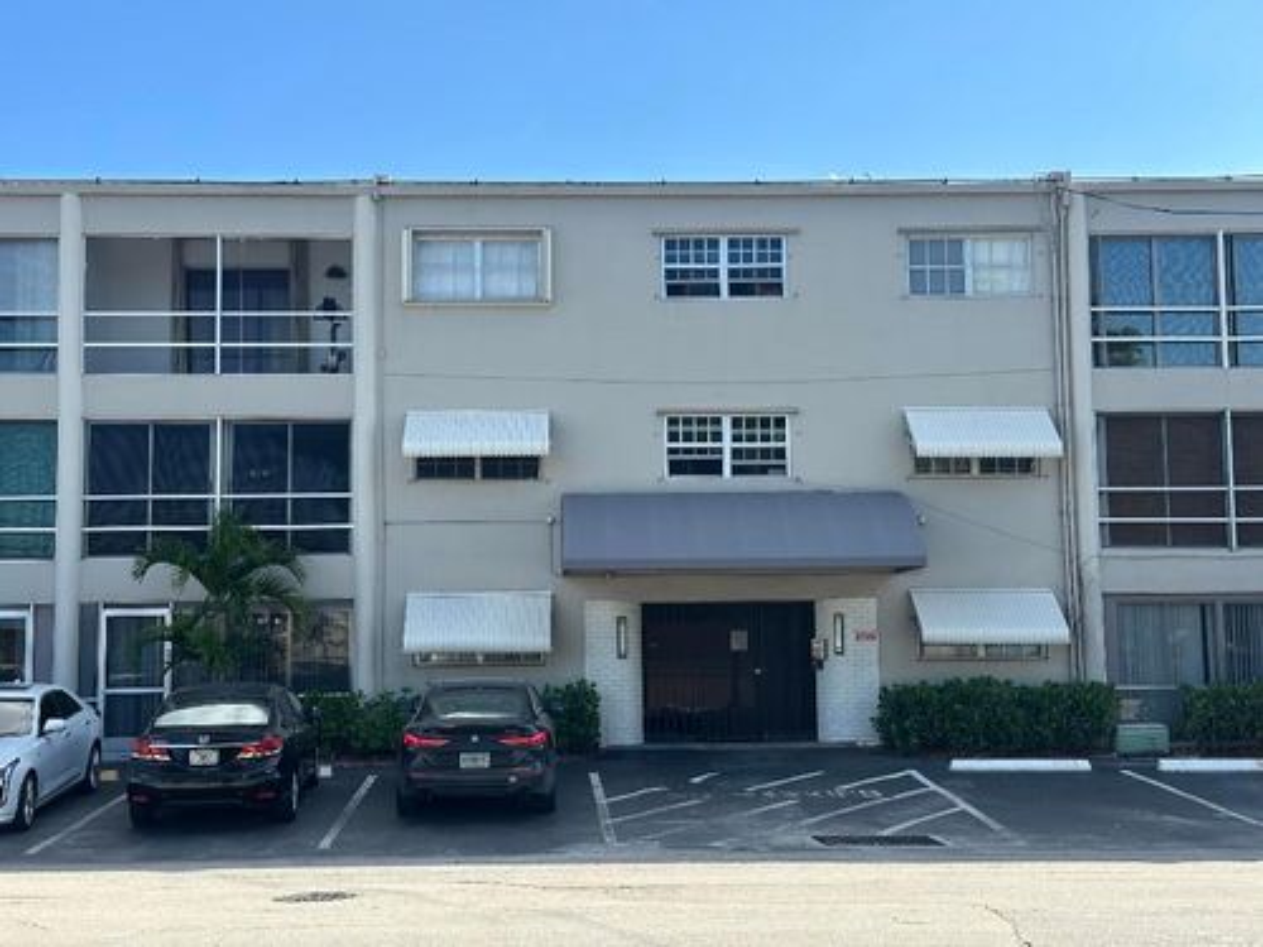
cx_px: 632
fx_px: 1751
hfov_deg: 39.7
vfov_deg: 30.3
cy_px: 474
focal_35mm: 48
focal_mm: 6.86
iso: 64
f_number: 1.78
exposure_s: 1/1613
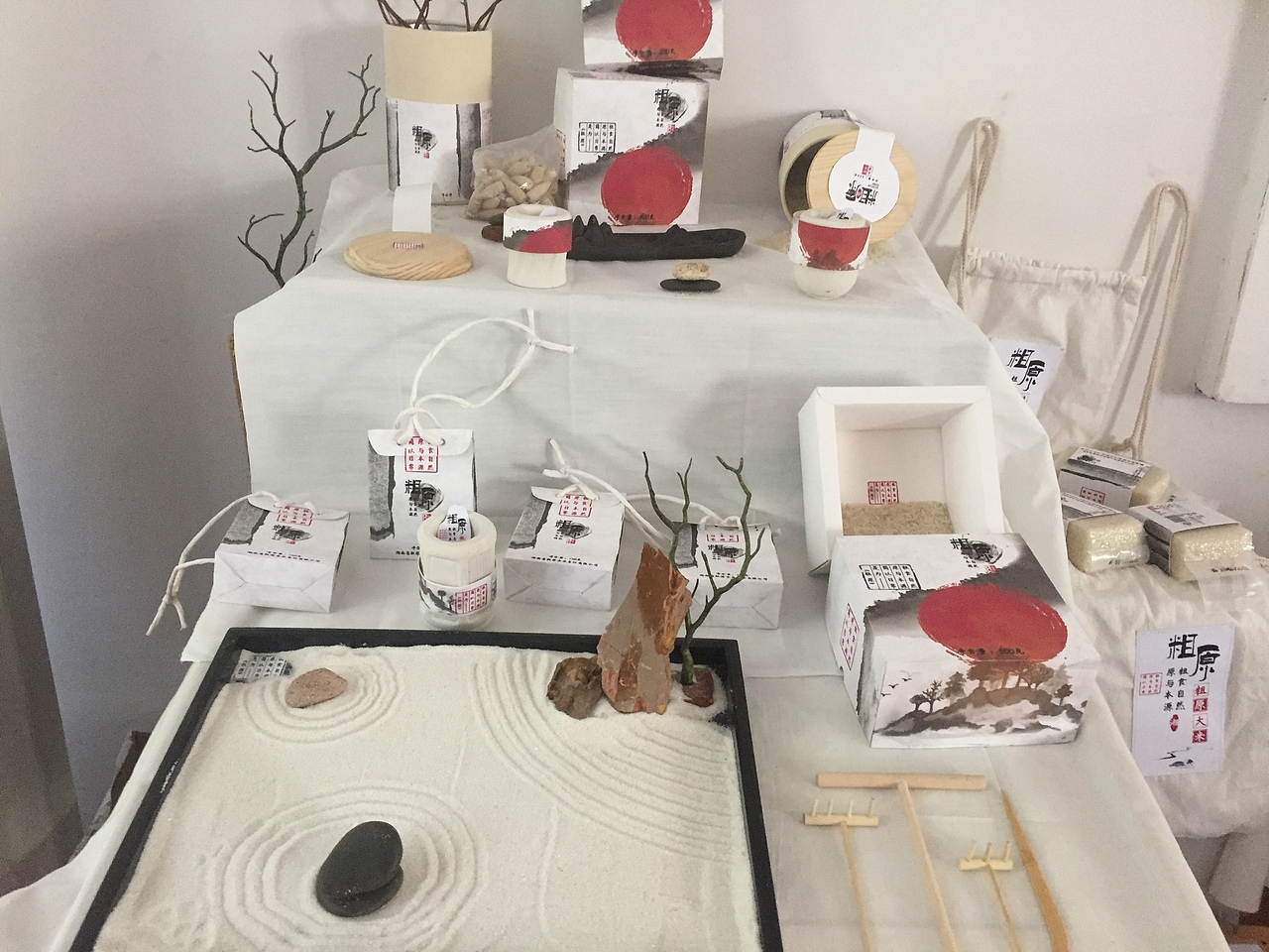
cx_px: 634
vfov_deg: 48.2
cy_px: 476
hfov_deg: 61.7
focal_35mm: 29
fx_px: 1063
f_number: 2.2
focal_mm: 4.15
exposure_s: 1/33
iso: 200
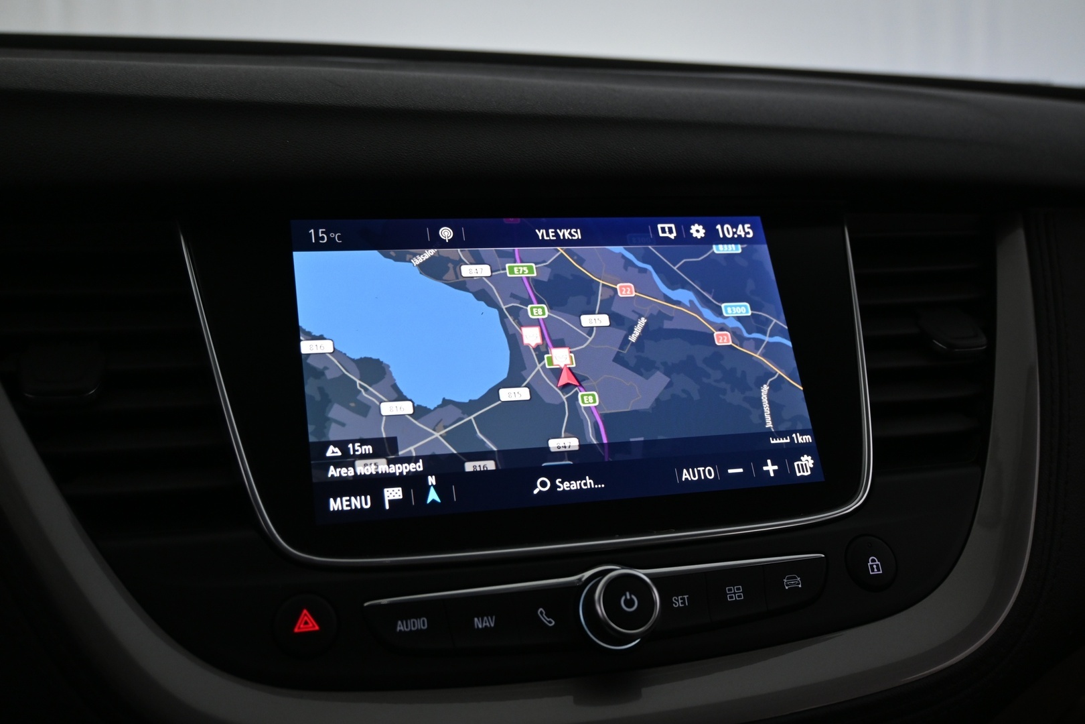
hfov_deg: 51.3
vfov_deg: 35.5
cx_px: 542
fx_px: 1130
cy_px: 362
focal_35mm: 38
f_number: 4.2
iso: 800
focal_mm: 25
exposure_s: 1/40
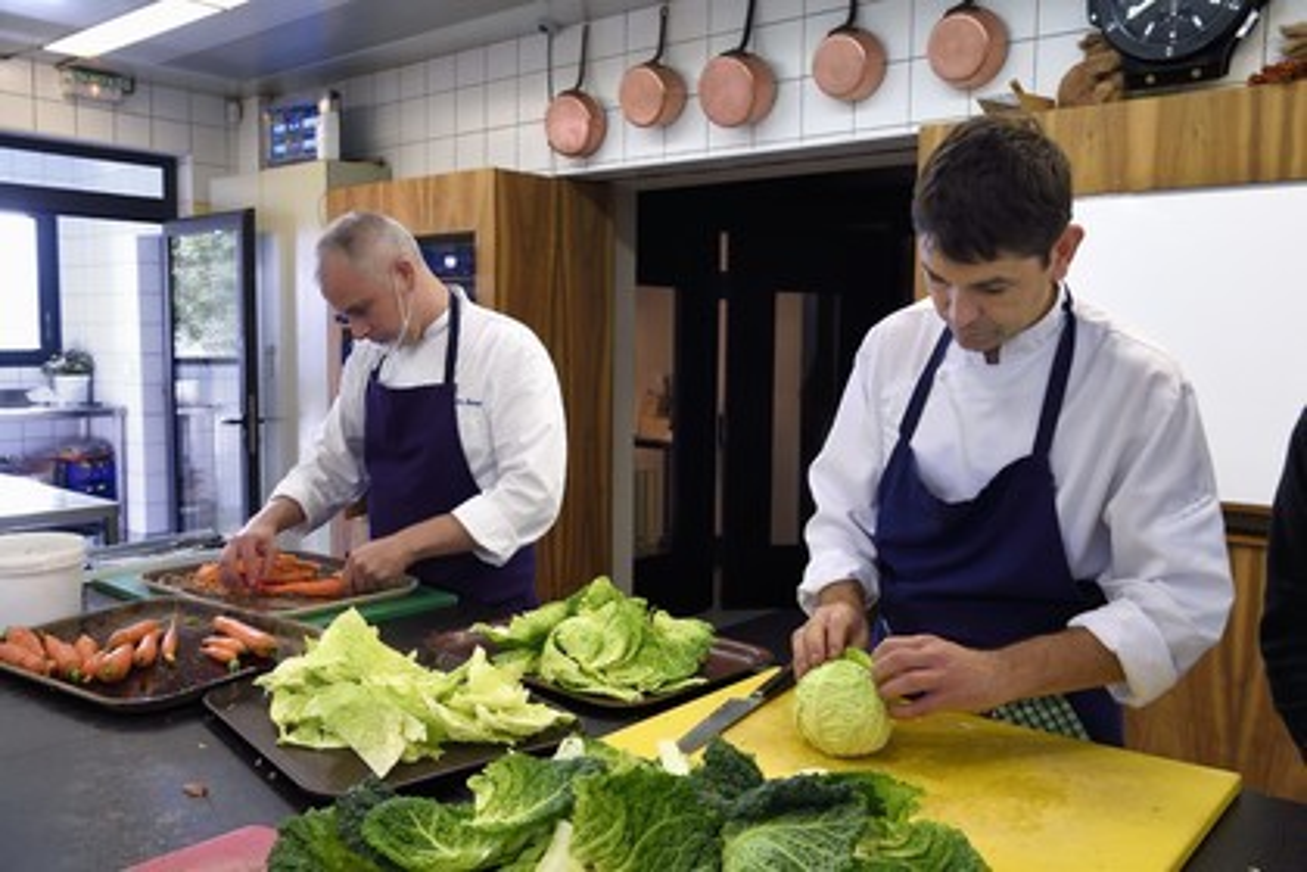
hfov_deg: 58.7
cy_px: 436
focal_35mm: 32
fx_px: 1162
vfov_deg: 41.1
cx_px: 654
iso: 1600
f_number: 9
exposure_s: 1/60
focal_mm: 32
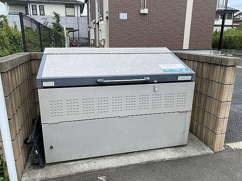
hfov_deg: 67.3
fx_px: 182
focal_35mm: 26
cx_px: 121
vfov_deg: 53.0
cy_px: 90
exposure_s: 1/1412
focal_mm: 4.25
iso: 32
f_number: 1.8
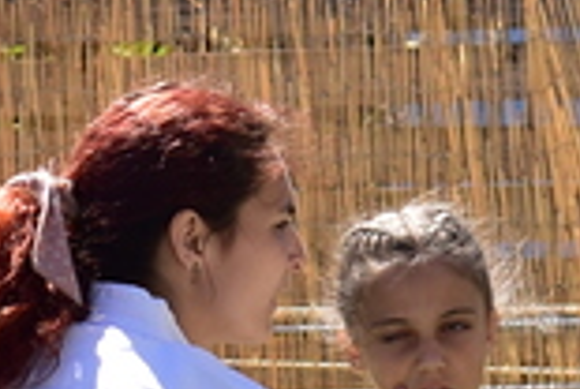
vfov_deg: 2.8
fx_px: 8071
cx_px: 412
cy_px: 153
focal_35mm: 500
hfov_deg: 4.1
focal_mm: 46
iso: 100
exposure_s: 1/320
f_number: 5.3
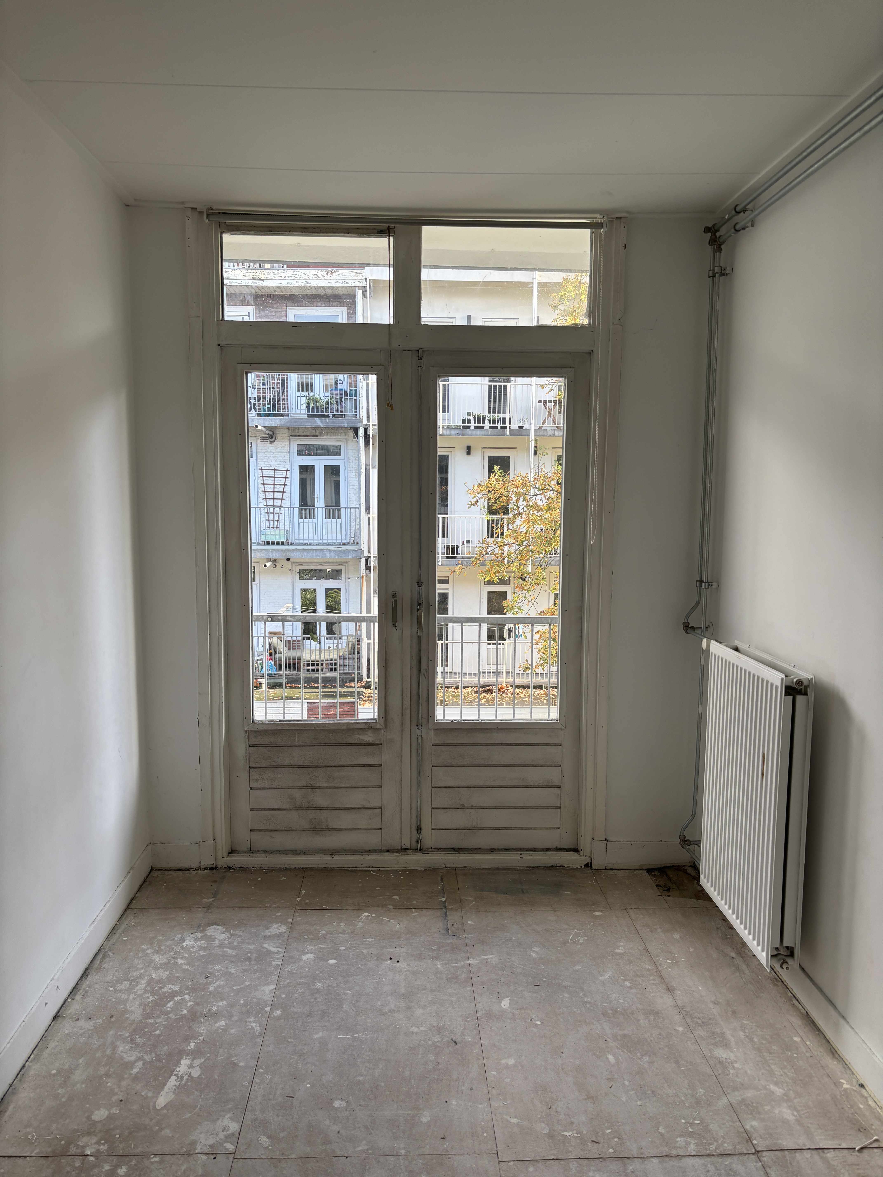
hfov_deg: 53.1
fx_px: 884
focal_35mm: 26
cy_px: 588
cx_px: 442
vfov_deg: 67.3
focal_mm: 5.96
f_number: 1.6
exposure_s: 1/121
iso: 40
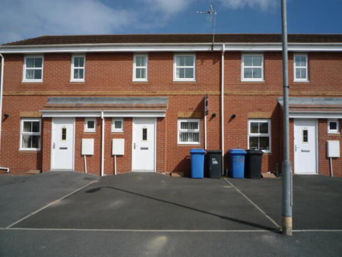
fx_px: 247
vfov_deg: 54.9
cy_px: 128
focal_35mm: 25
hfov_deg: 69.4
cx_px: 171
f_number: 6.3
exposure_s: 1/800
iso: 100
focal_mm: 4.4
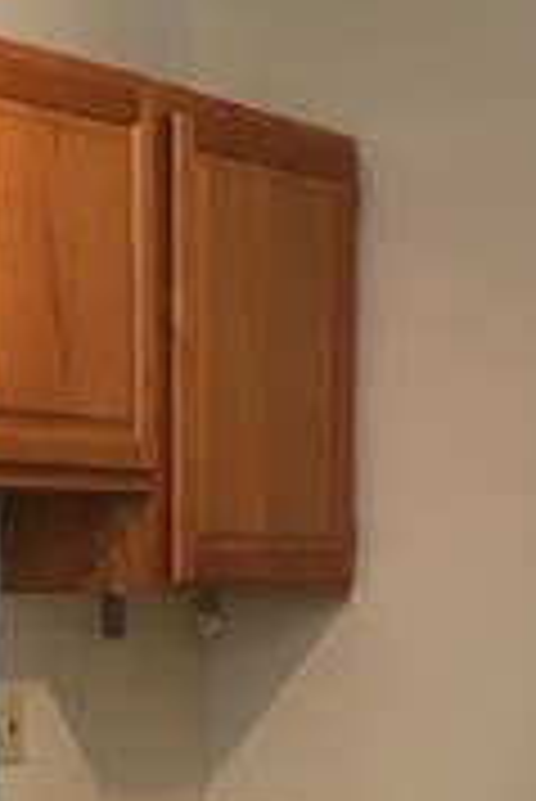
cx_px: 378
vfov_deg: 15.3
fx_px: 2897
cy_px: 927
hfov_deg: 10.6
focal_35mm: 130
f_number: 2.2
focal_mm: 4.15
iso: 50
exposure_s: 1/30
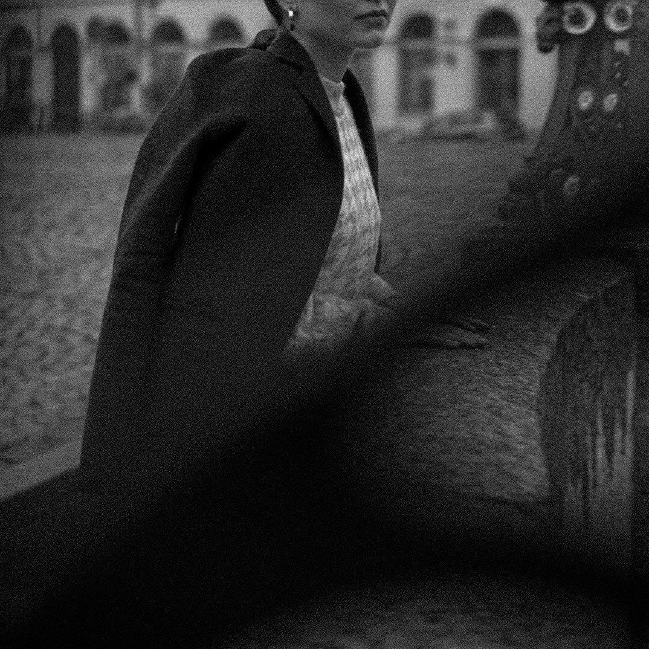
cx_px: 326
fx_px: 1358
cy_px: 164
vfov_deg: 26.5
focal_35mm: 64
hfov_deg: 26.9
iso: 64
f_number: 2.5
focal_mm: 50
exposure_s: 1/80
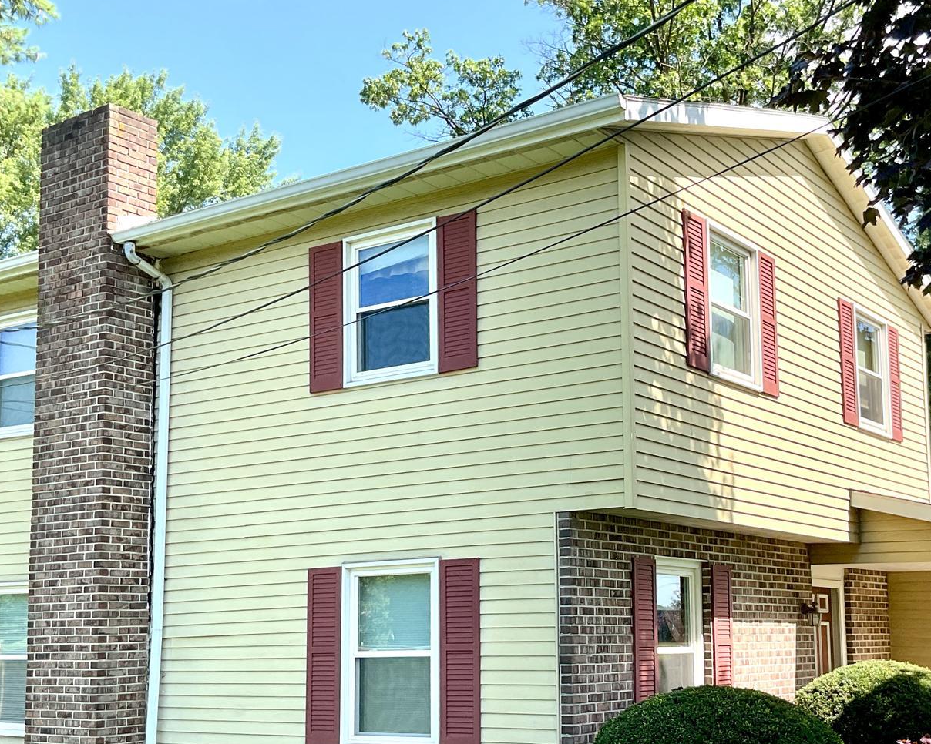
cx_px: 548
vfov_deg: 31.3
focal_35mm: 48
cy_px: 468
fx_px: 1322
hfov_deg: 38.7
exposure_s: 1/683
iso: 16
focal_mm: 3
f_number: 1.8
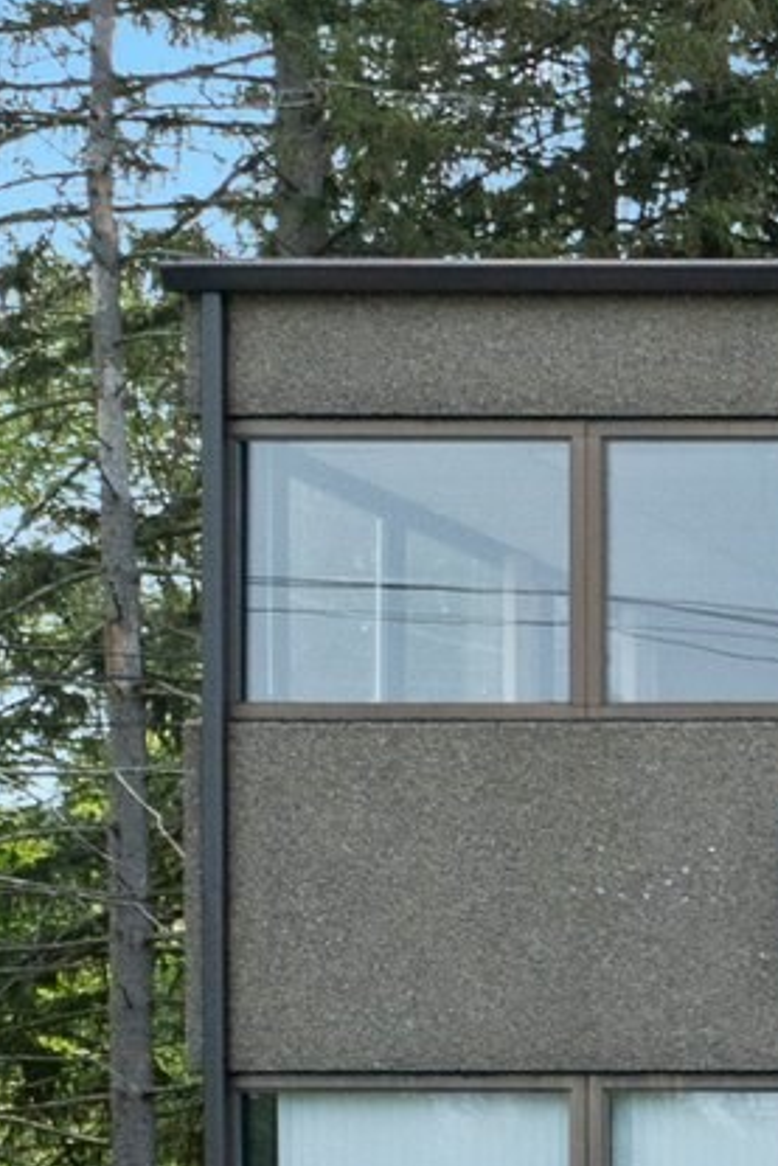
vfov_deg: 15.5
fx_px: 3984
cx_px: 2663
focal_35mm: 123
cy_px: 1701
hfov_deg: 8.4
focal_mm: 12.29
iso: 350
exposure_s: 1/2000
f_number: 2.8
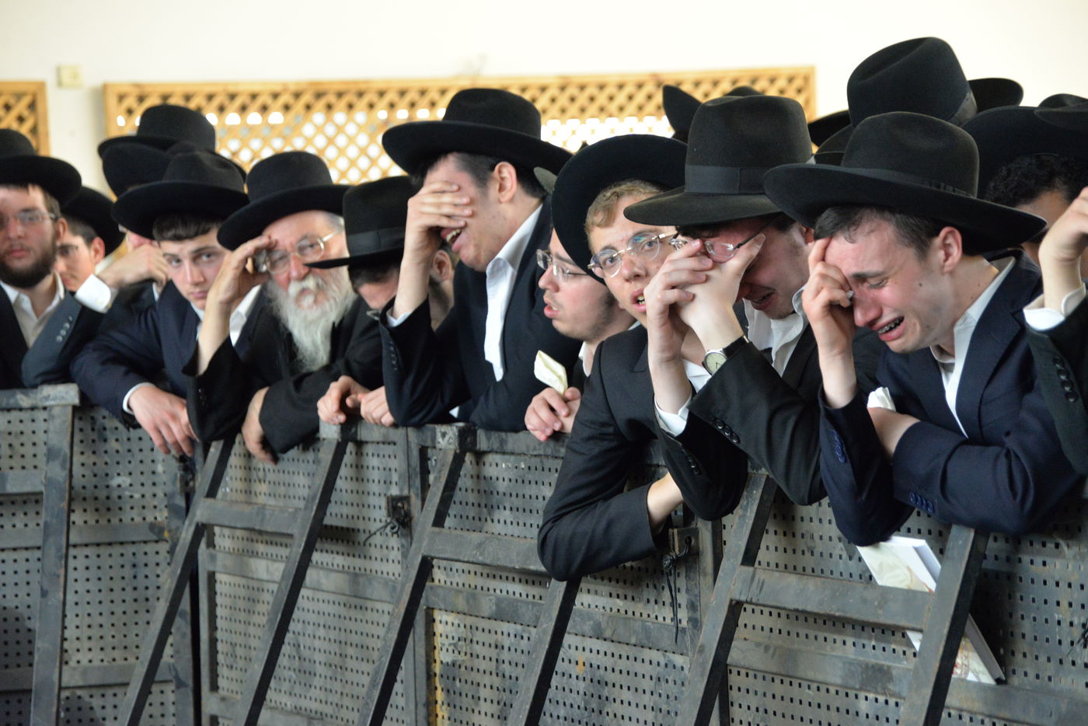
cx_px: 544
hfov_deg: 20.4
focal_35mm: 100
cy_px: 363
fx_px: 3023
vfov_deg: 13.7
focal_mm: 100
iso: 5000
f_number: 5.3
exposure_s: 1/100
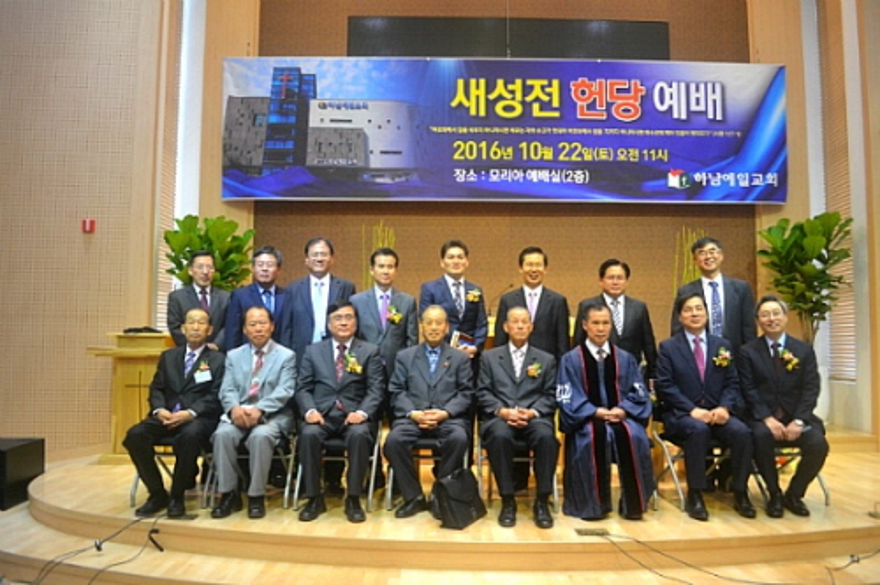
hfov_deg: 67.4
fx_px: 659
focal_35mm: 27
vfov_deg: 47.8
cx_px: 440
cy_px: 292
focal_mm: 18
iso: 640
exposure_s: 1/60
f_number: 3.5
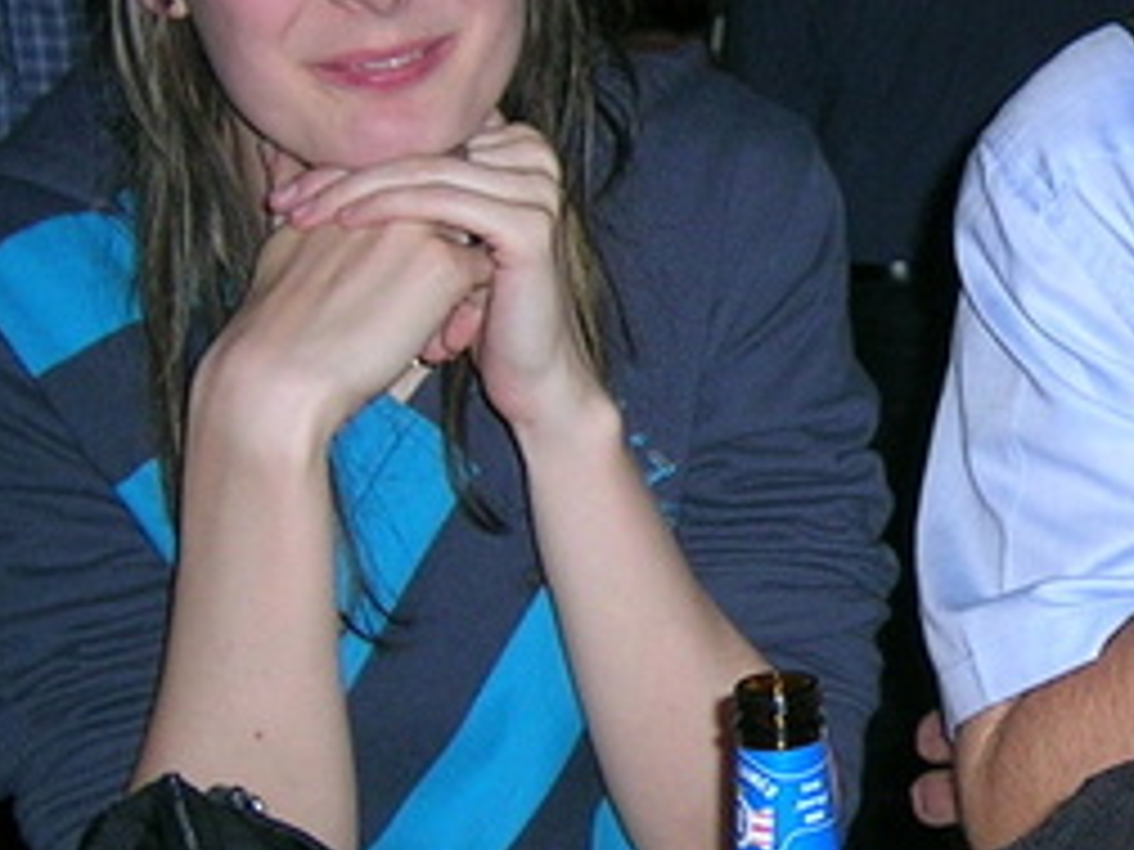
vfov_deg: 13.5
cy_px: 463
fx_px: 3604
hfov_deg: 17.3
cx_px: 1238
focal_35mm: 110
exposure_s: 1/60.1
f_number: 2.8
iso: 63
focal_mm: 5.4
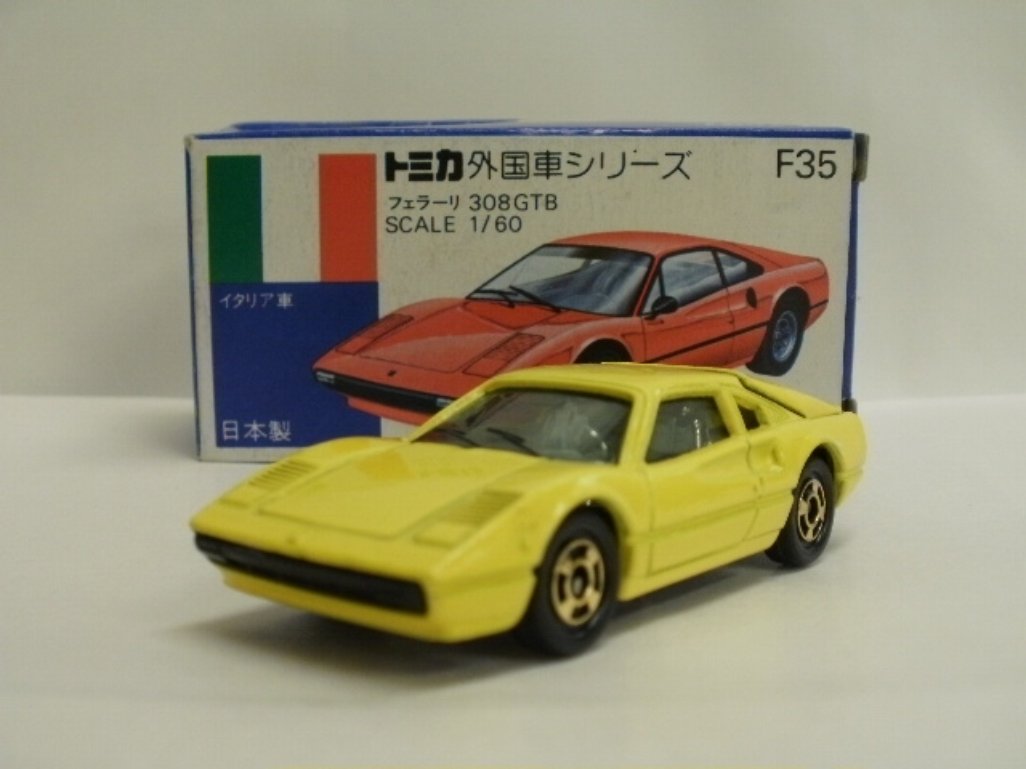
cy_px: 384
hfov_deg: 42.9
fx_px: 1304
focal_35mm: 44
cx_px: 513
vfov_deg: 32.9
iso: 125
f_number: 4
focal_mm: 7.7
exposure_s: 1/30
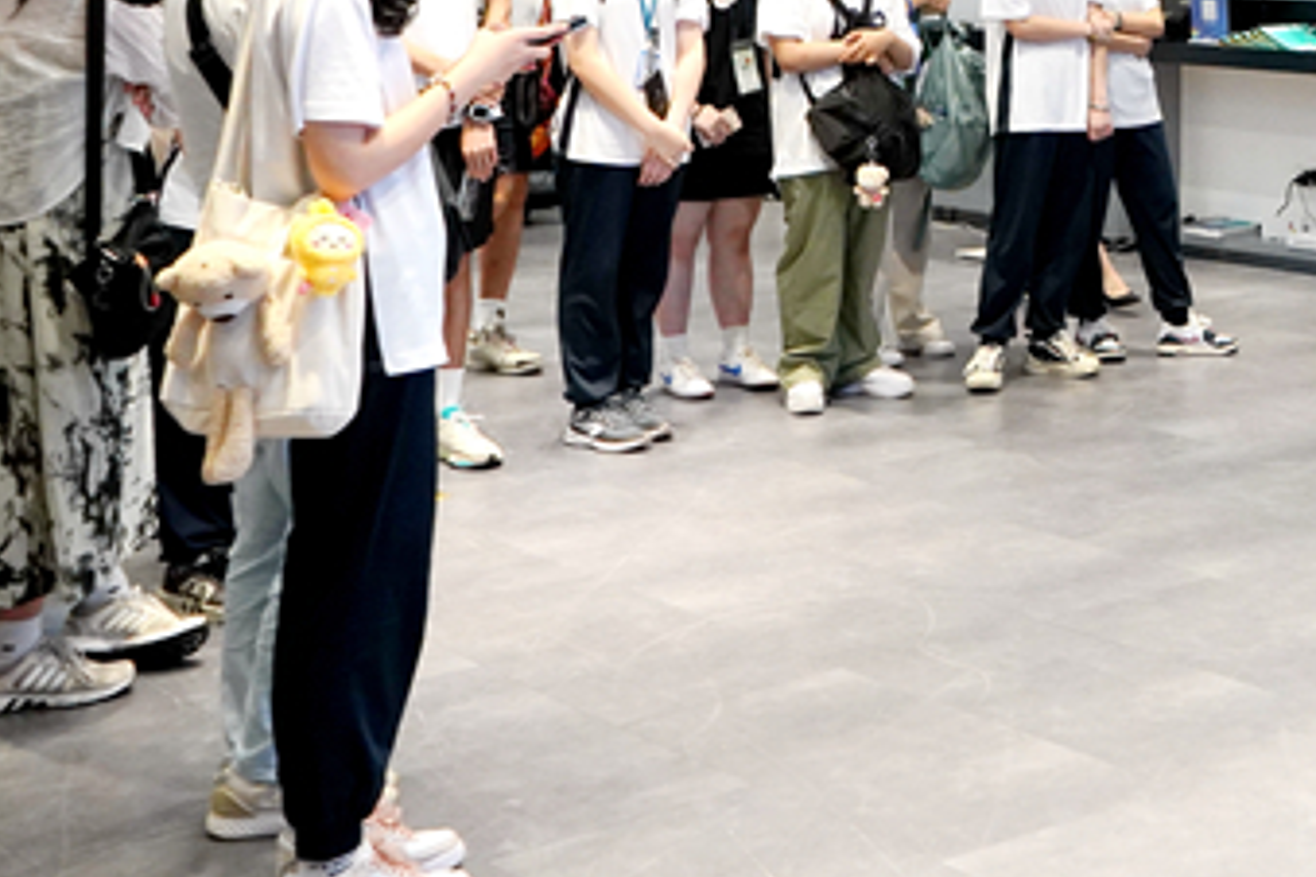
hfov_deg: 28.0
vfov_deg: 19.9
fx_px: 2412
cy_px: -29
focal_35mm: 66
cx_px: 1417
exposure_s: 1/80
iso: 2500
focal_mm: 28
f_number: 8
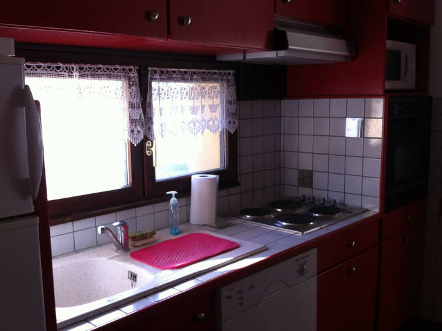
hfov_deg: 47.9
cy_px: 180
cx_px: 219
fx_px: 498
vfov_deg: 36.8
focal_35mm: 39
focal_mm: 3.85
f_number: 2.8
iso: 80
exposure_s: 1/60
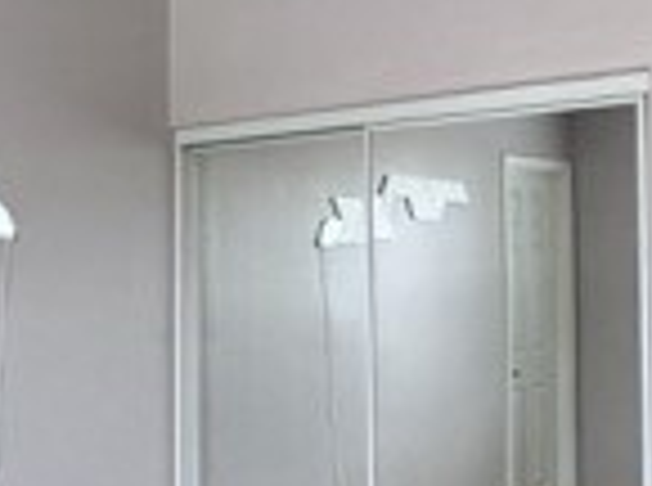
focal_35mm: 62
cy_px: 248
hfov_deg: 30.8
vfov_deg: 23.5
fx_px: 1165
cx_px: 166
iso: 200
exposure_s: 1/100
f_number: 2.2
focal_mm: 2.22
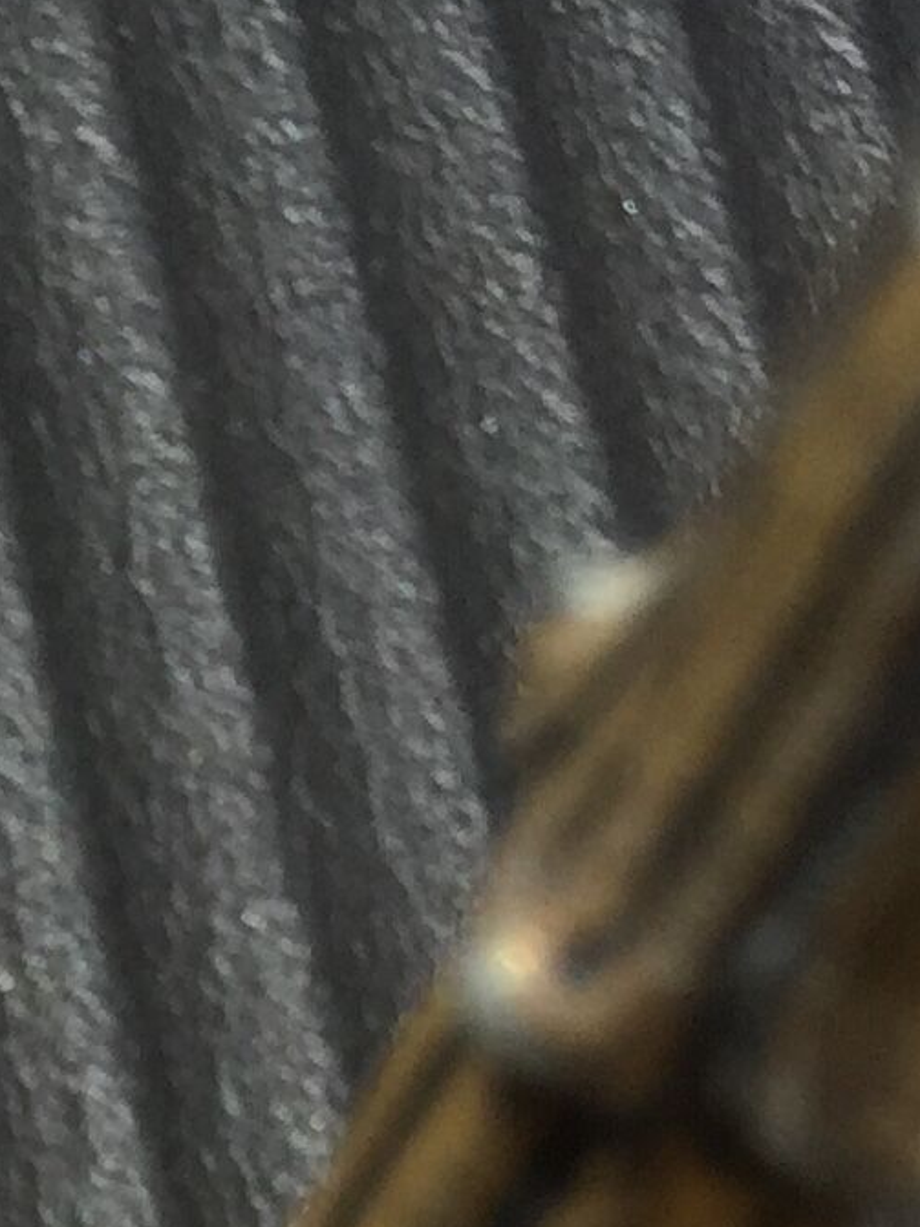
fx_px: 4998
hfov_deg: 9.7
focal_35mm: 141
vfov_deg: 11.7
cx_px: -1021
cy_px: 2875
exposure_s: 1/1721
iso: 32
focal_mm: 4.15
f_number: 2.2
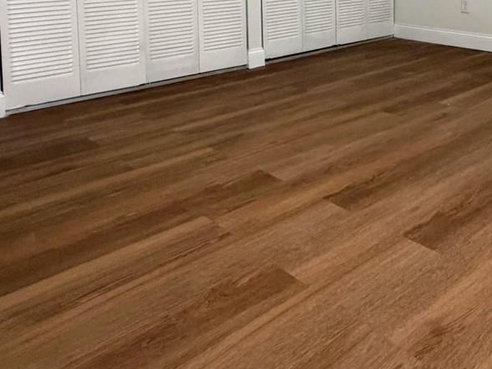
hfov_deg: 47.0
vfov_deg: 33.6
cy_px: -23
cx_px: 374
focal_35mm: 38
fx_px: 540
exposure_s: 1/60
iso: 500
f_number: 2.2
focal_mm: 2.22
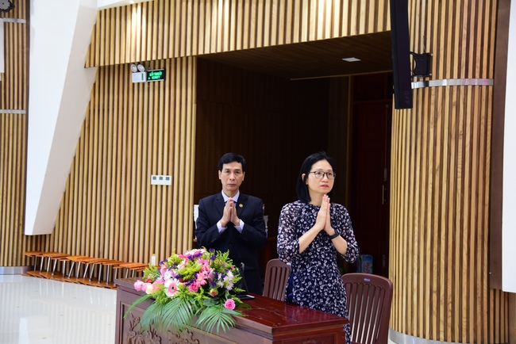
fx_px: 688
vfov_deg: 28.1
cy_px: 172
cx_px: 258
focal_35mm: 48
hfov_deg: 41.1
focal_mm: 48
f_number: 4
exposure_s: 1/30
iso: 1000
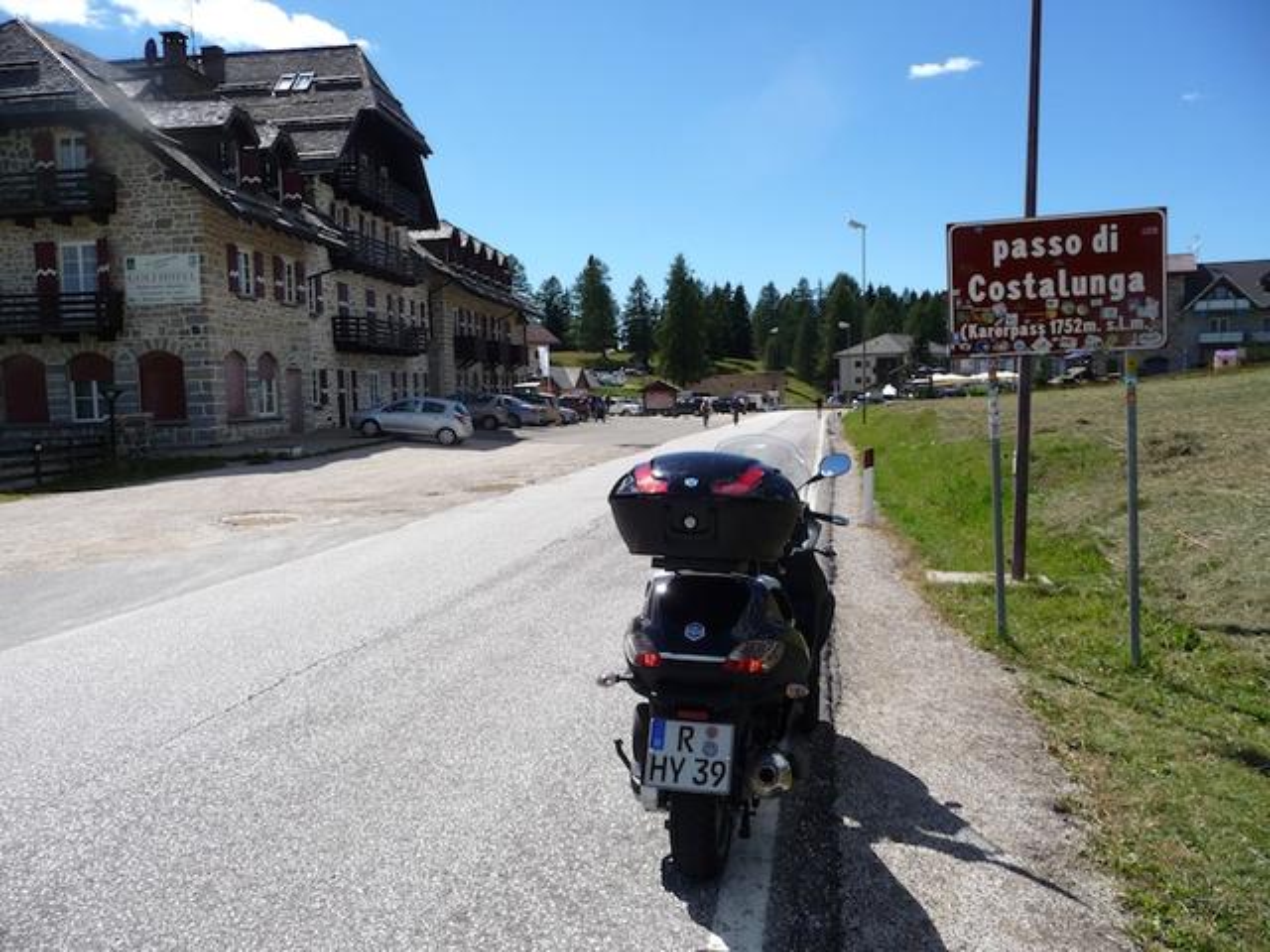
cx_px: 635
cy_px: 476
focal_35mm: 28
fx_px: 1027
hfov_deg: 63.4
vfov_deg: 49.7
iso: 100
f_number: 8
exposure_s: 1/250
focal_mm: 4.7
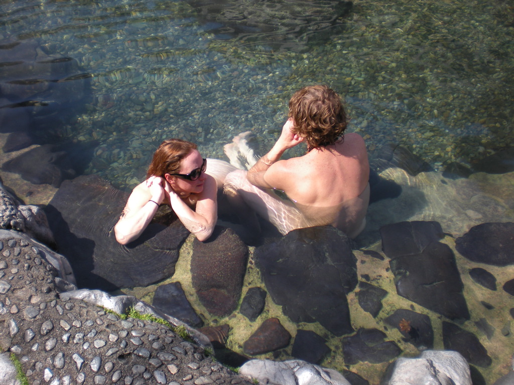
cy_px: 192
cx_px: 257
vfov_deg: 37.7
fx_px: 564
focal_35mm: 38
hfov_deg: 49.0
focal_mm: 6.3
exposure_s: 1/388
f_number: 3.1
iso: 64
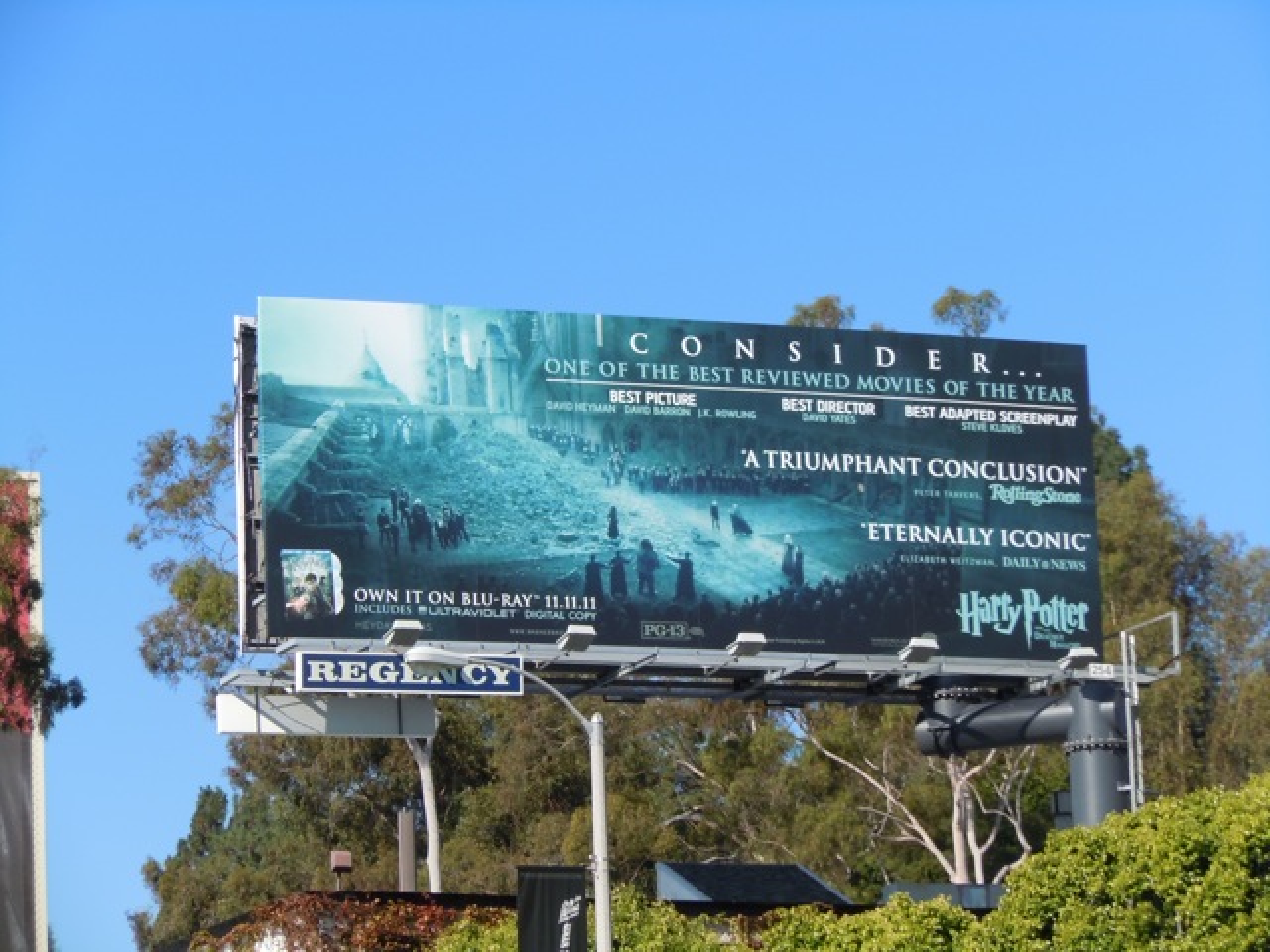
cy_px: 476
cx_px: 635
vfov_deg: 10.5
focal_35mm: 141
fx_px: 5173
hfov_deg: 14.0
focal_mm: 25.3
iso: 100
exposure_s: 1/400
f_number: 5.5
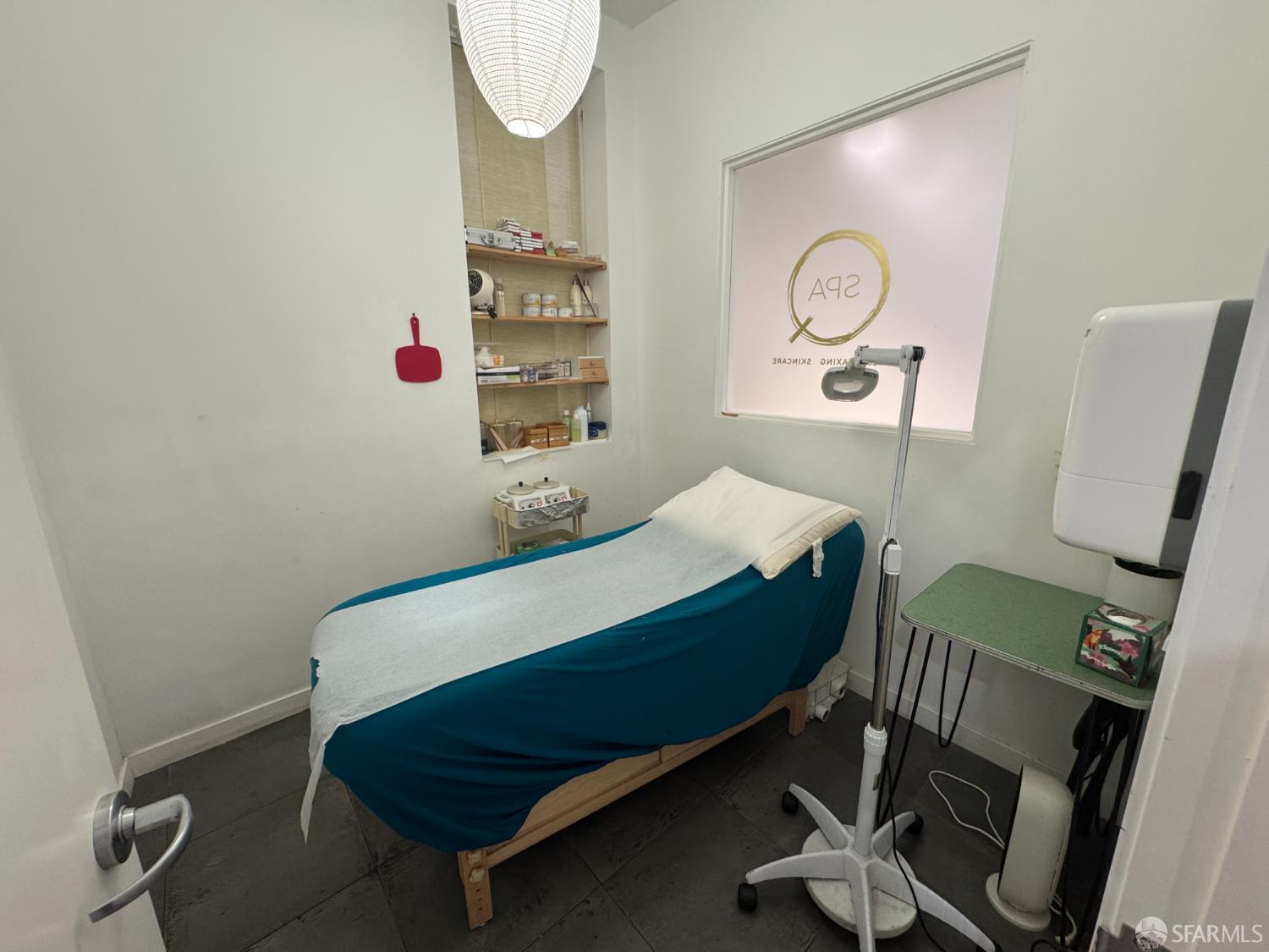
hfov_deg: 102.1
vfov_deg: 85.7
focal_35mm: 14
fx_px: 513
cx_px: 634
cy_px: 476
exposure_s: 1/60
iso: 250
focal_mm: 2.22
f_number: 2.2
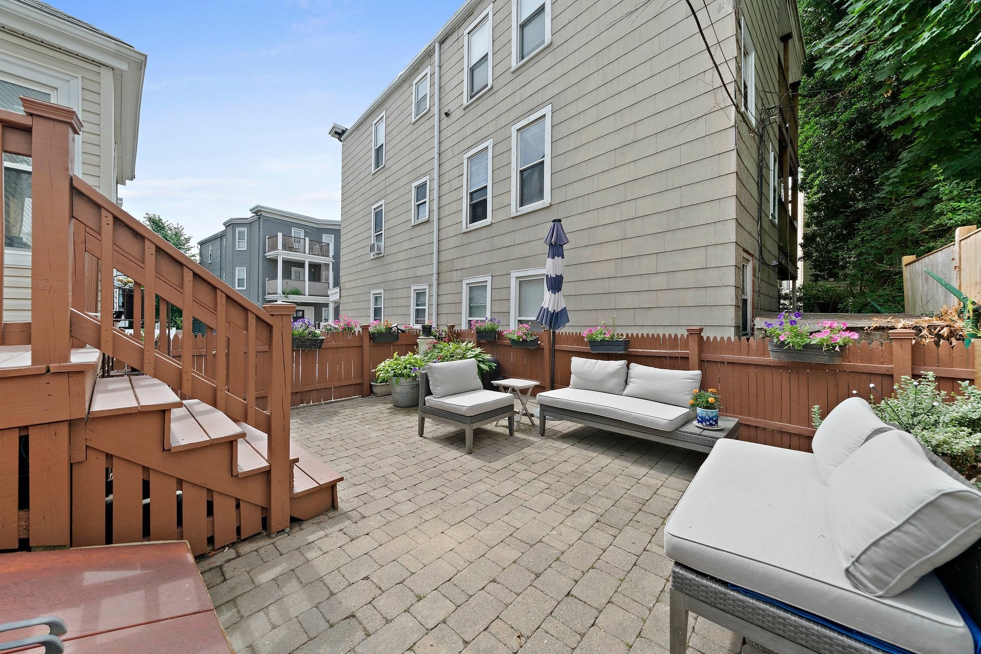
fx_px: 327
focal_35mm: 12
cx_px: 490
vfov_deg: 90.0
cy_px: 327
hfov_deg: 112.6
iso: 320
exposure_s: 1/250
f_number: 8
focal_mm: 12
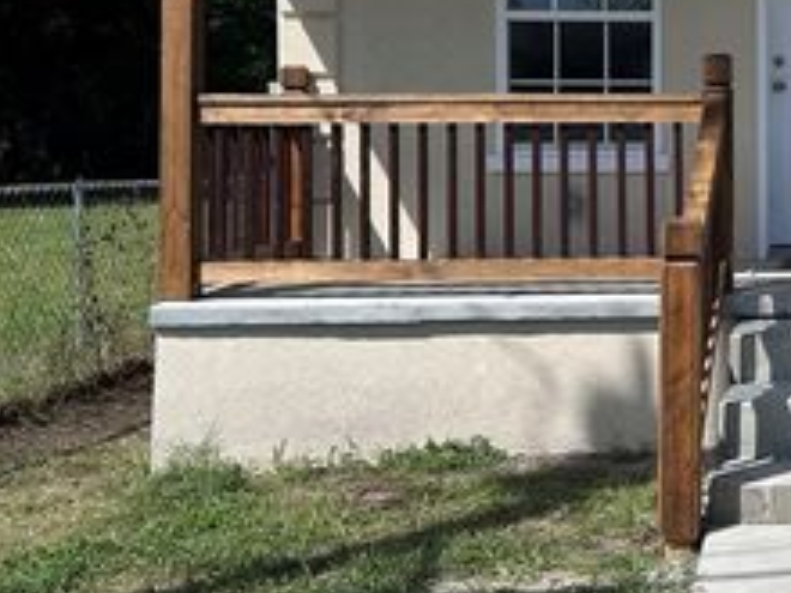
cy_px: 106
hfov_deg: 29.6
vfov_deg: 24.4
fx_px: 1348
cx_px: 863
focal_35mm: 59
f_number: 1.5
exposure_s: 1/4444
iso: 50
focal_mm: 5.7
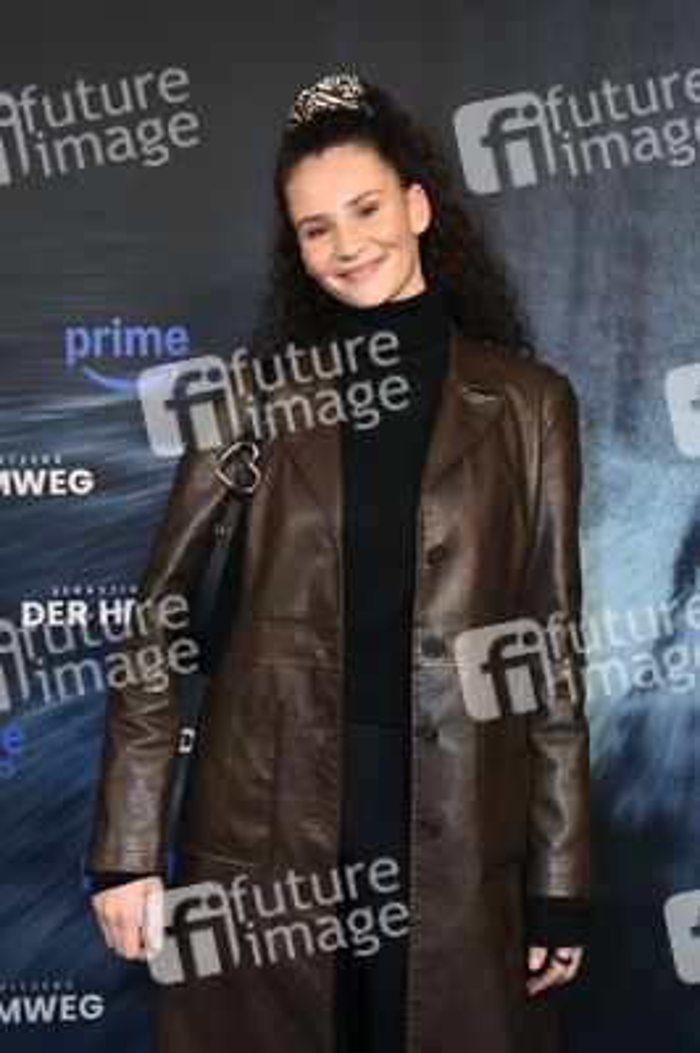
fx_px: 1694
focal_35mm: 58
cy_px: 526
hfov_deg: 23.3
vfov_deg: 34.5
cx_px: 350
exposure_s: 1/250
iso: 1600
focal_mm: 58
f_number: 5.6
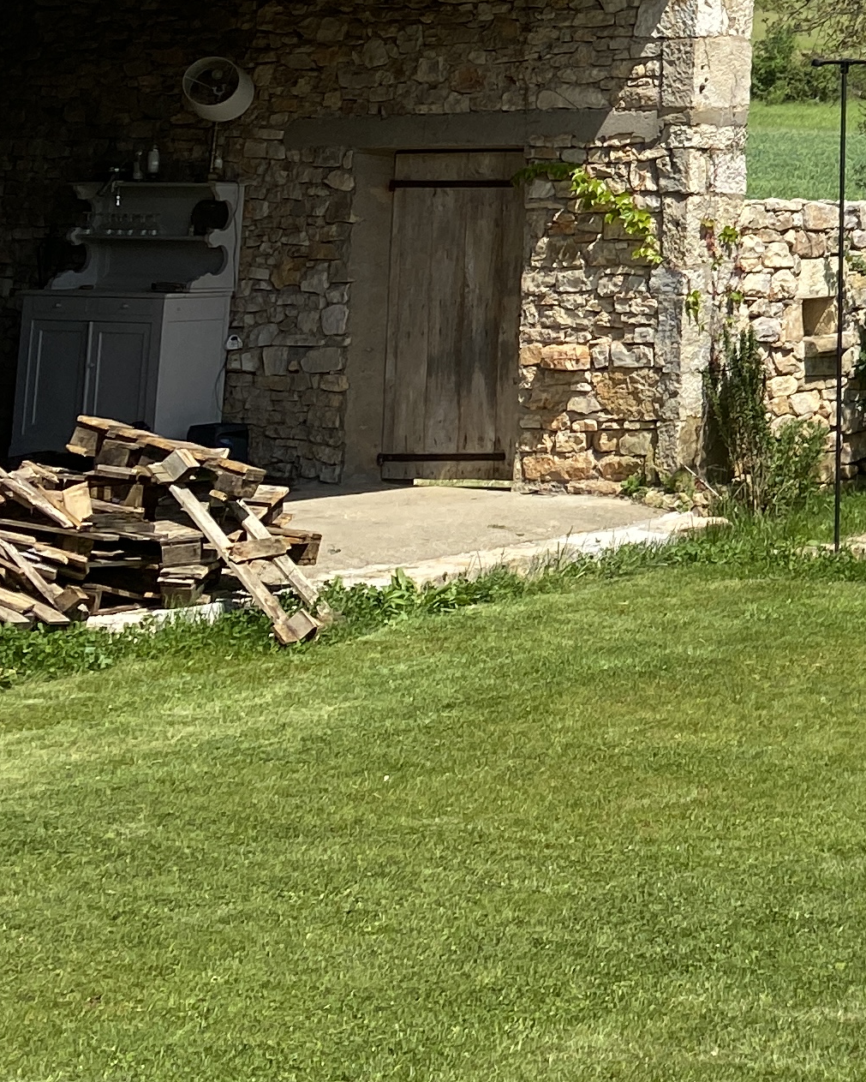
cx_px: 1627
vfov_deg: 22.1
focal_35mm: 81
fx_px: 2594
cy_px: -139
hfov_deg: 15.7
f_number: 1.8
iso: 32
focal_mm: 4.25
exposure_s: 1/2183
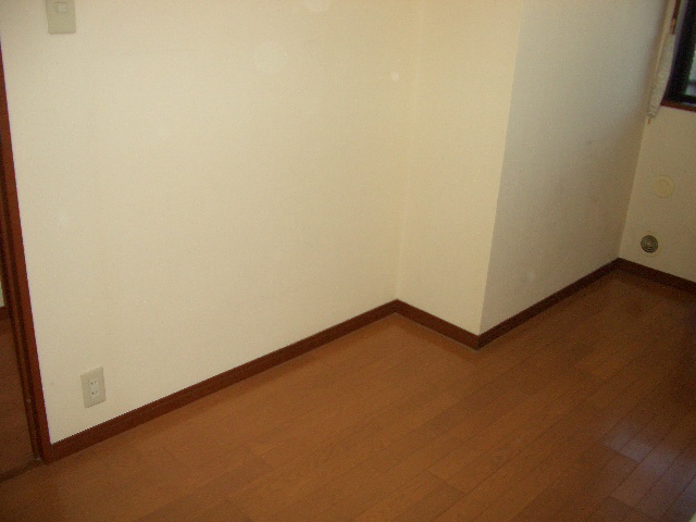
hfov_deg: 52.6
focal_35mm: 35
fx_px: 704
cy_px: 261
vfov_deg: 40.7
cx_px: 348
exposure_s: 1/60
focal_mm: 5.8
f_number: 2.6
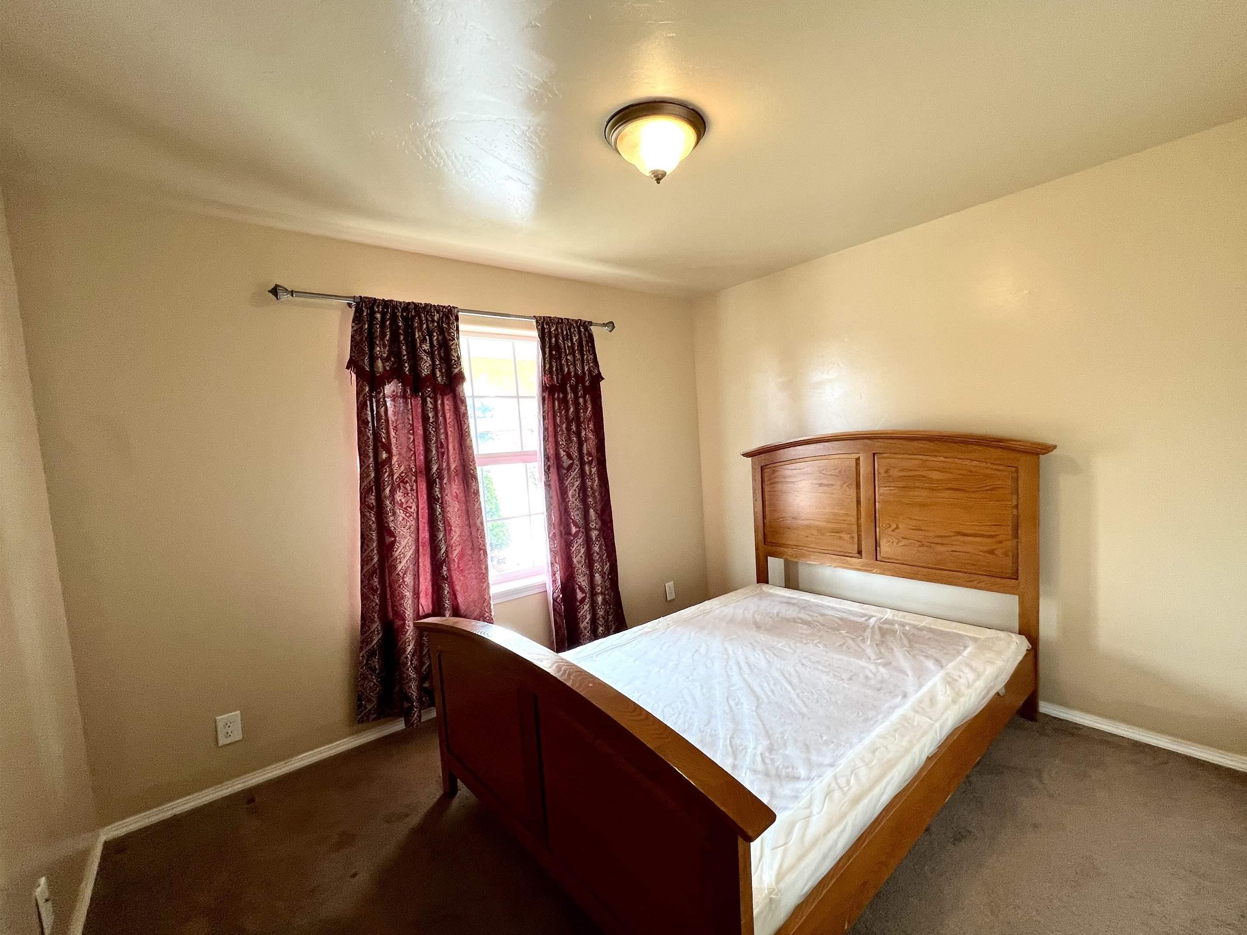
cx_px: 671
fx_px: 504
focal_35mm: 14
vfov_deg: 85.6
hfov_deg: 101.9
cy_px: 481
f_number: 1.8
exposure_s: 1/60
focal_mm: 1.57
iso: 160
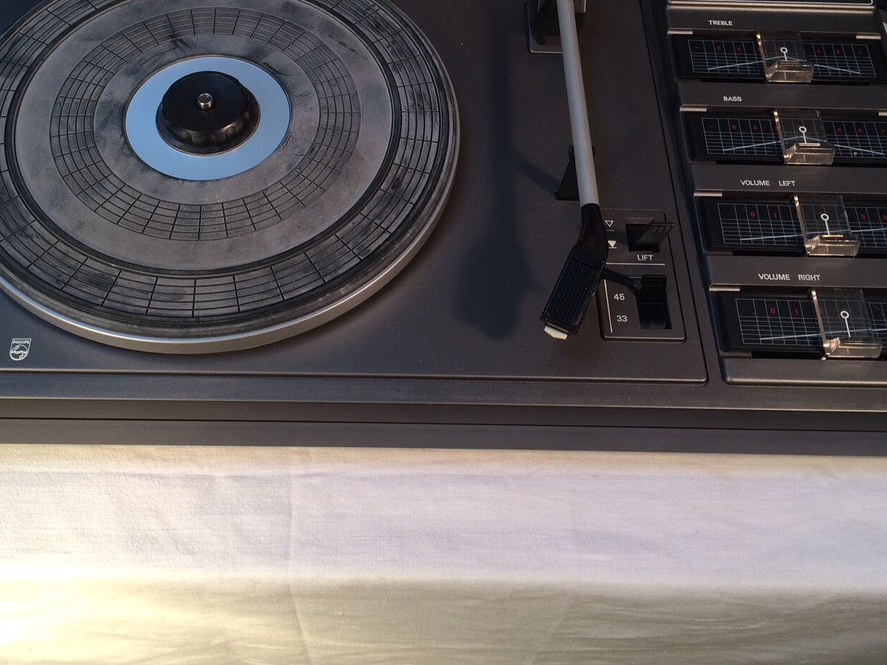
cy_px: 242
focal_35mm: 38
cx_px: 413
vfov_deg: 37.5
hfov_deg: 48.9
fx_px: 974
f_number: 2.2
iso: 40
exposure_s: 1/50
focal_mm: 4.15
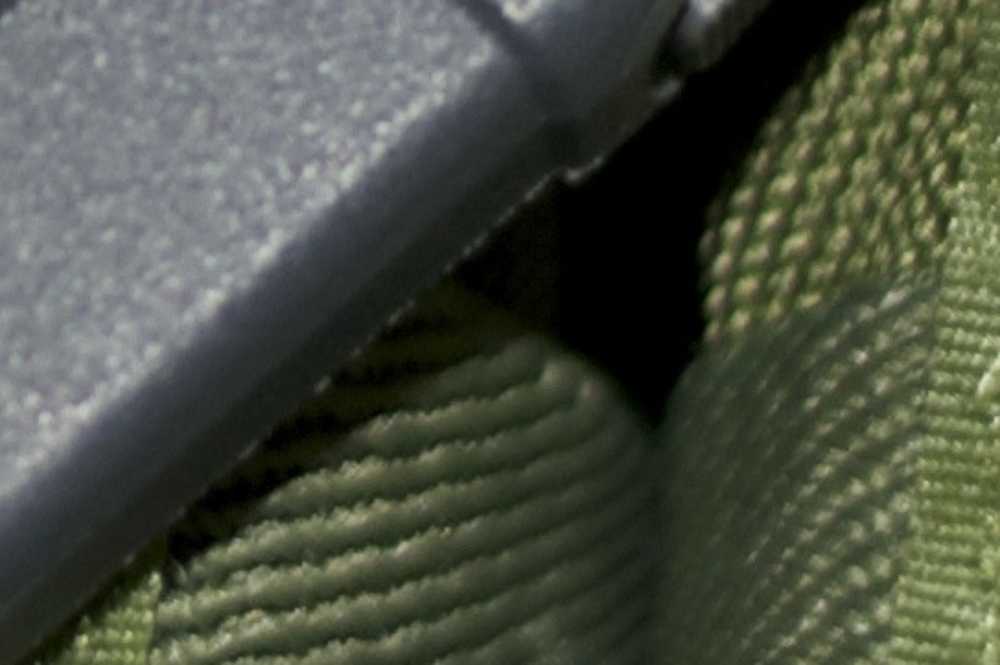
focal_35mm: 592
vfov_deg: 2.3
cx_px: -354
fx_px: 16429
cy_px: -225
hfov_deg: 3.5
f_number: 1.8
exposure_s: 1/50
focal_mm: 50
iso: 200
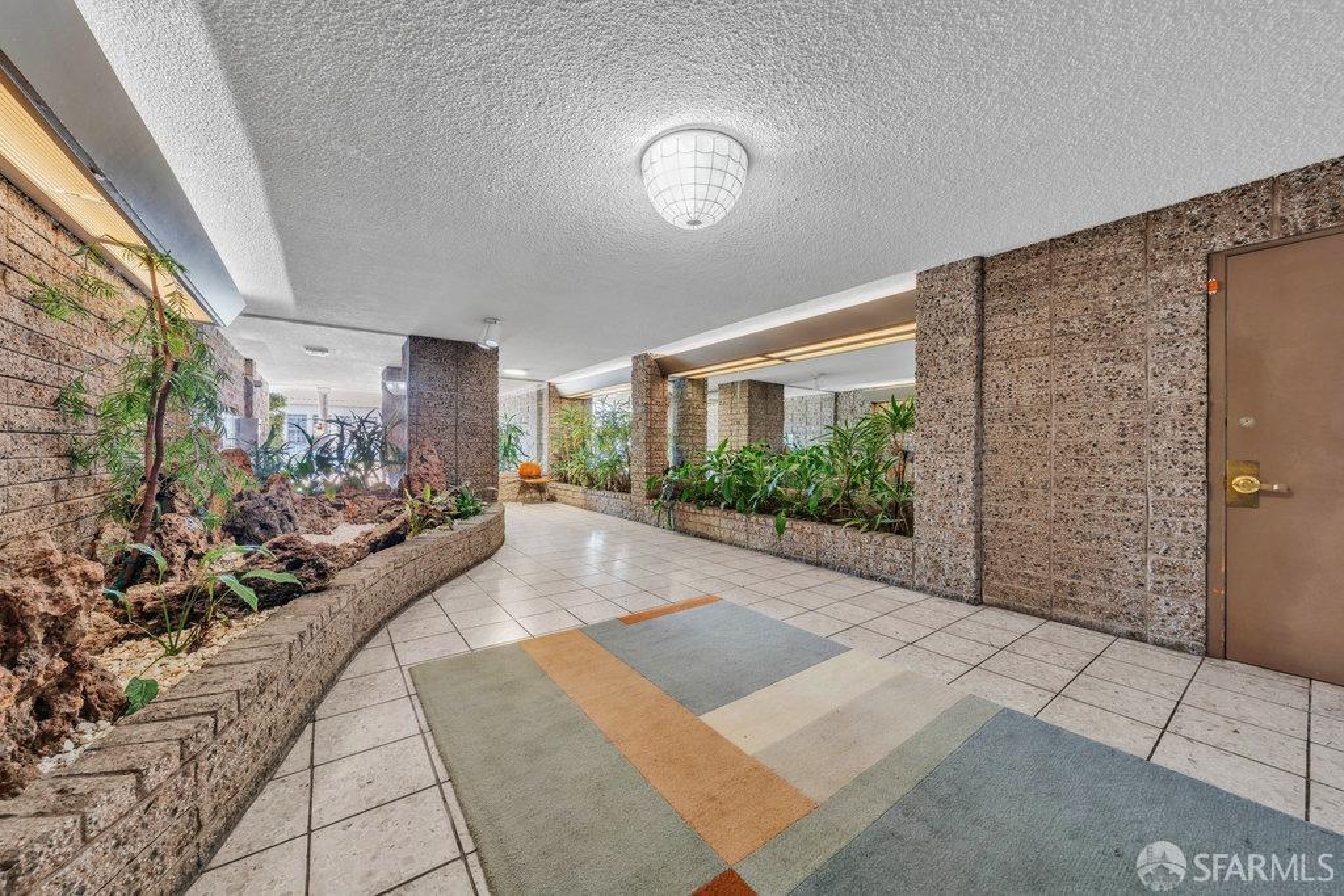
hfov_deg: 112.6
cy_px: 448
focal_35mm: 12
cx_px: 672
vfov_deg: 90.0
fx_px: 448
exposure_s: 1.3
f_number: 8
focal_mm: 12
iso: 100
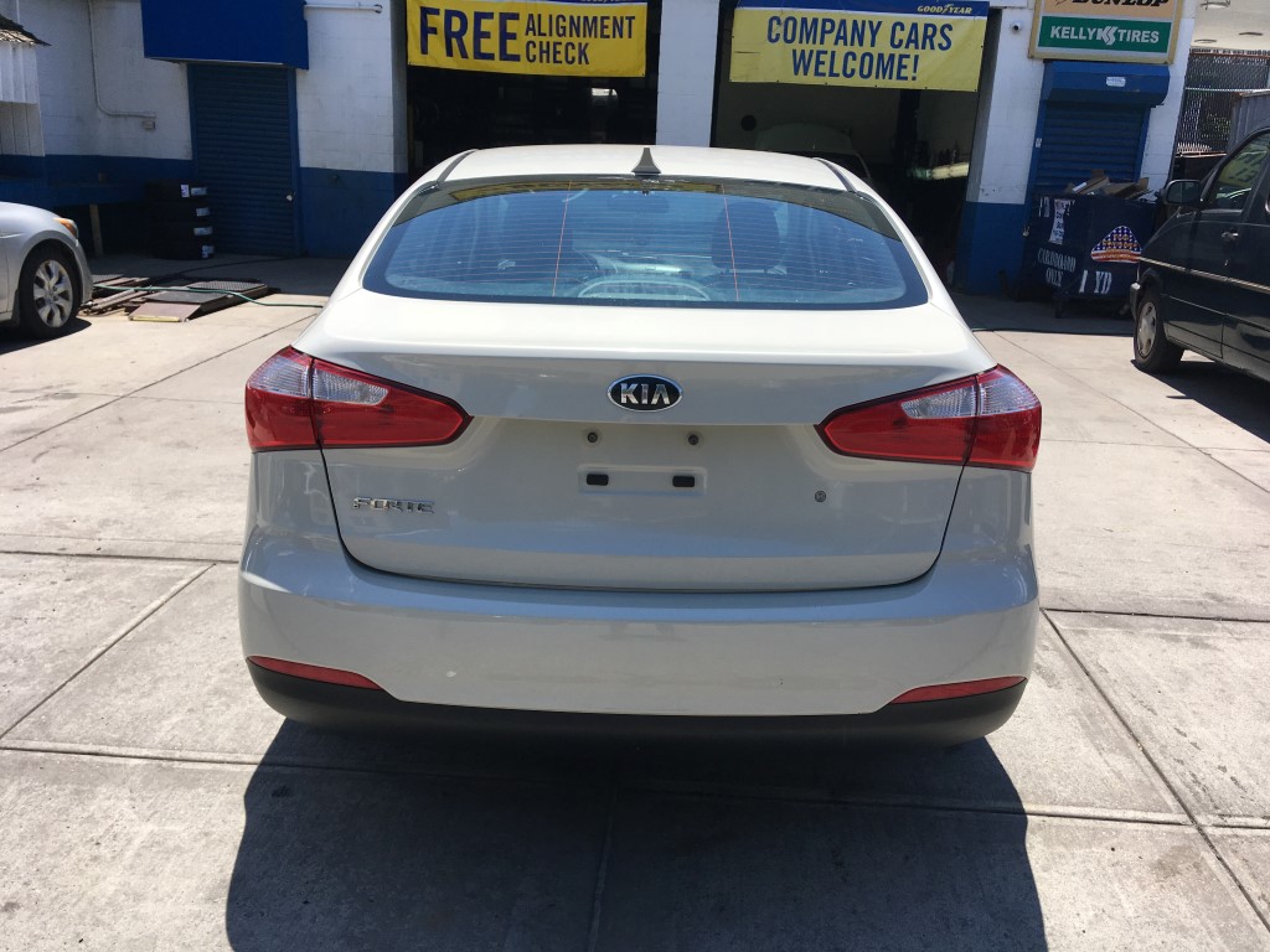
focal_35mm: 29
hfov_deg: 61.7
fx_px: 1064
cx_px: 635
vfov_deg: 48.2
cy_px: 476
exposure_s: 1/1508
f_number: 2.2
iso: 25
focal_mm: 4.15
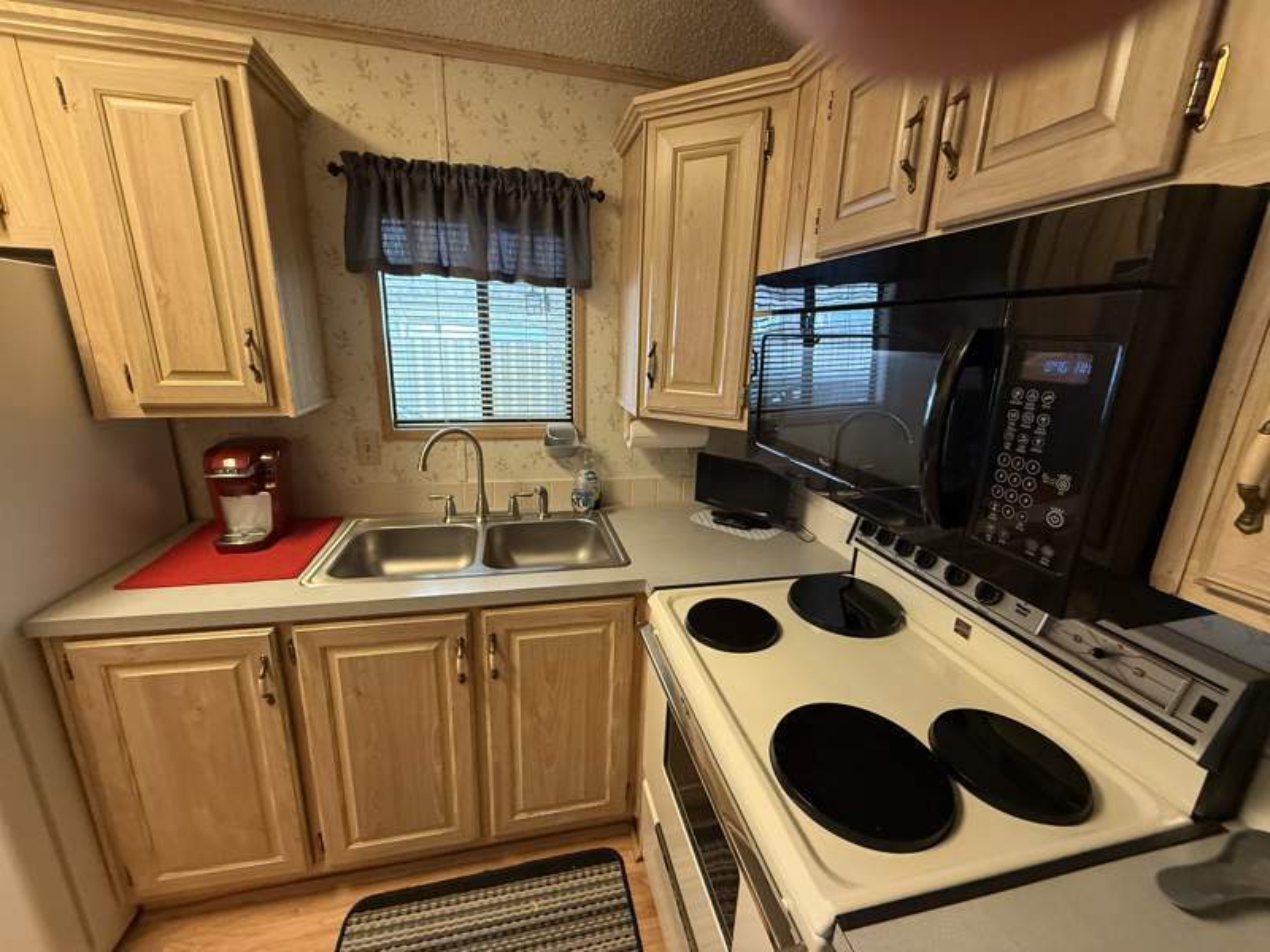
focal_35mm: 14
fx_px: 514
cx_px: 635
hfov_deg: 102.1
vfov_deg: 85.7
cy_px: 476
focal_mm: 2.22
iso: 400
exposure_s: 1/60
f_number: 2.2
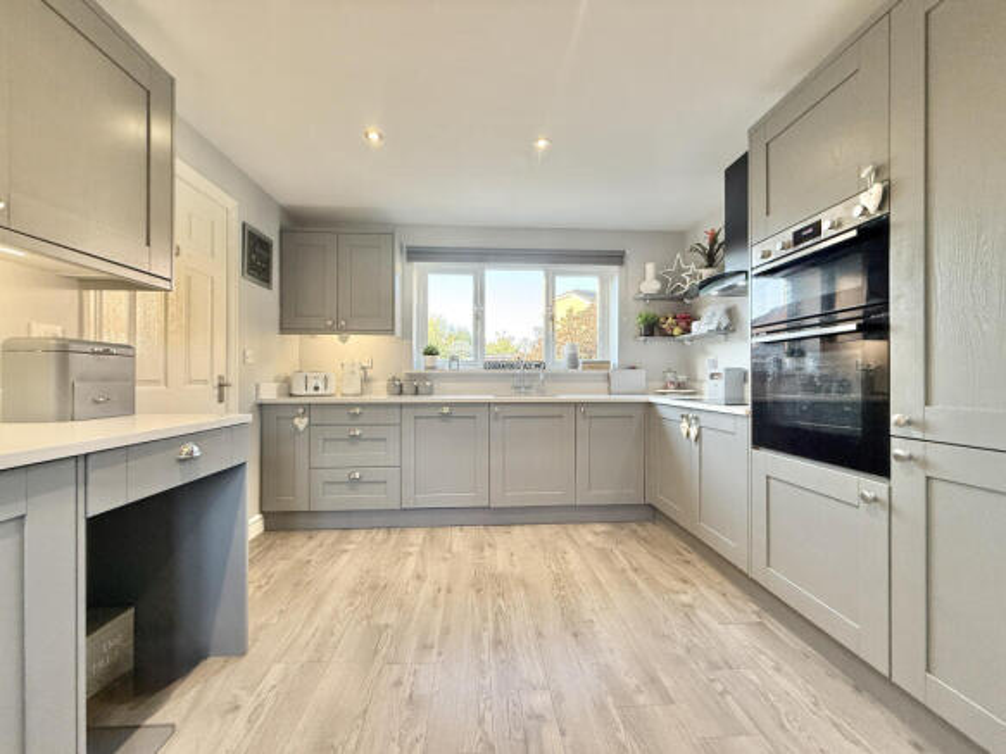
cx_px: 503
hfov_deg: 102.1
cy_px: 377
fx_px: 407
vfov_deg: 85.7
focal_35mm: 14
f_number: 2.2
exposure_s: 1/100
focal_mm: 2.22
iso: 200
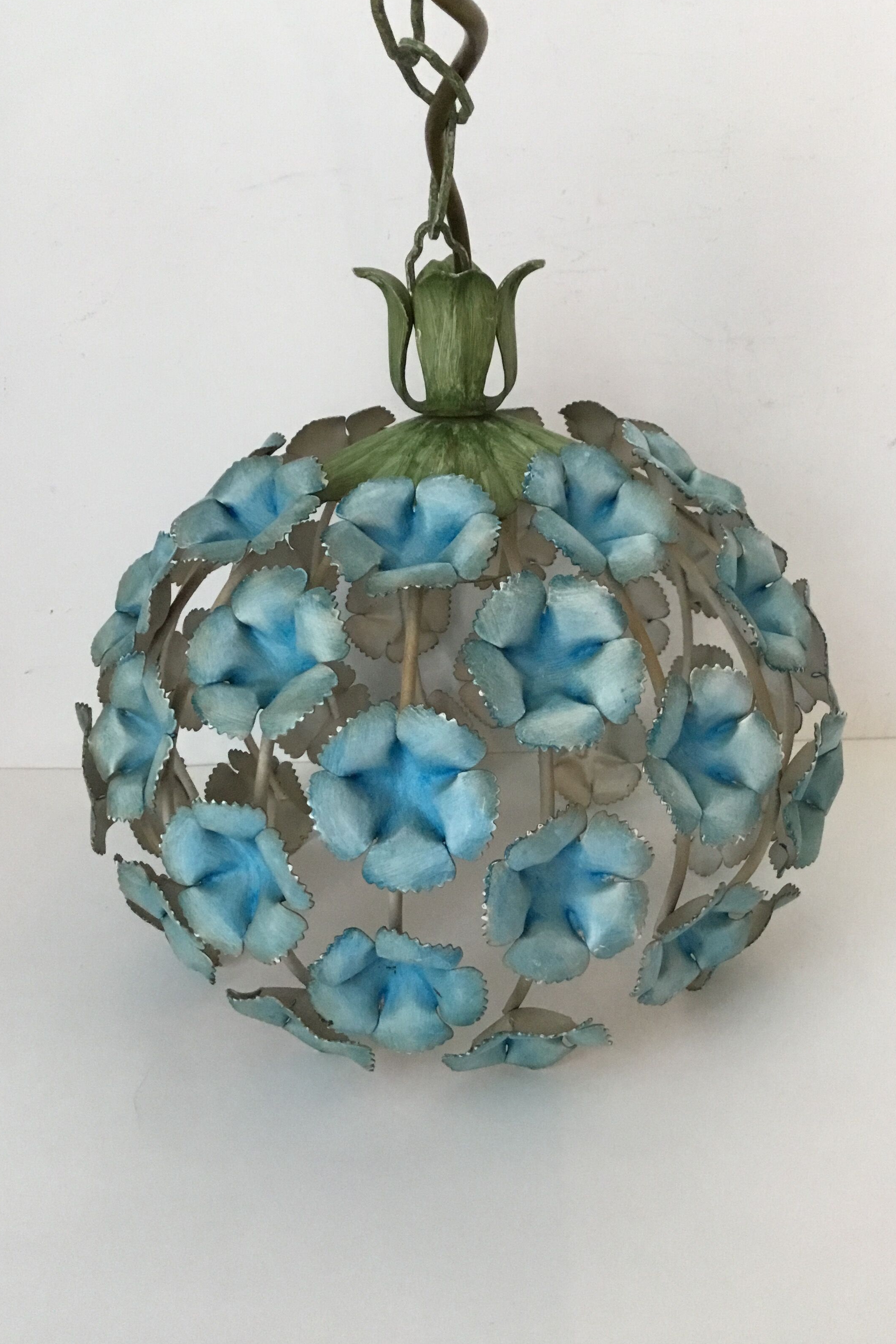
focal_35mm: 33
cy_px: 662
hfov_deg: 40.0
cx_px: 459
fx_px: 1232
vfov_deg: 57.2
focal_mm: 3.3
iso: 200
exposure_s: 1/33
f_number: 2.4
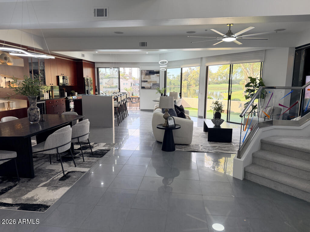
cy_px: 116
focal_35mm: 24
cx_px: 155
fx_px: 215
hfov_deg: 71.6
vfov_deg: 56.8
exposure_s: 1/164
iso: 200
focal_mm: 6.76
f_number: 1.78
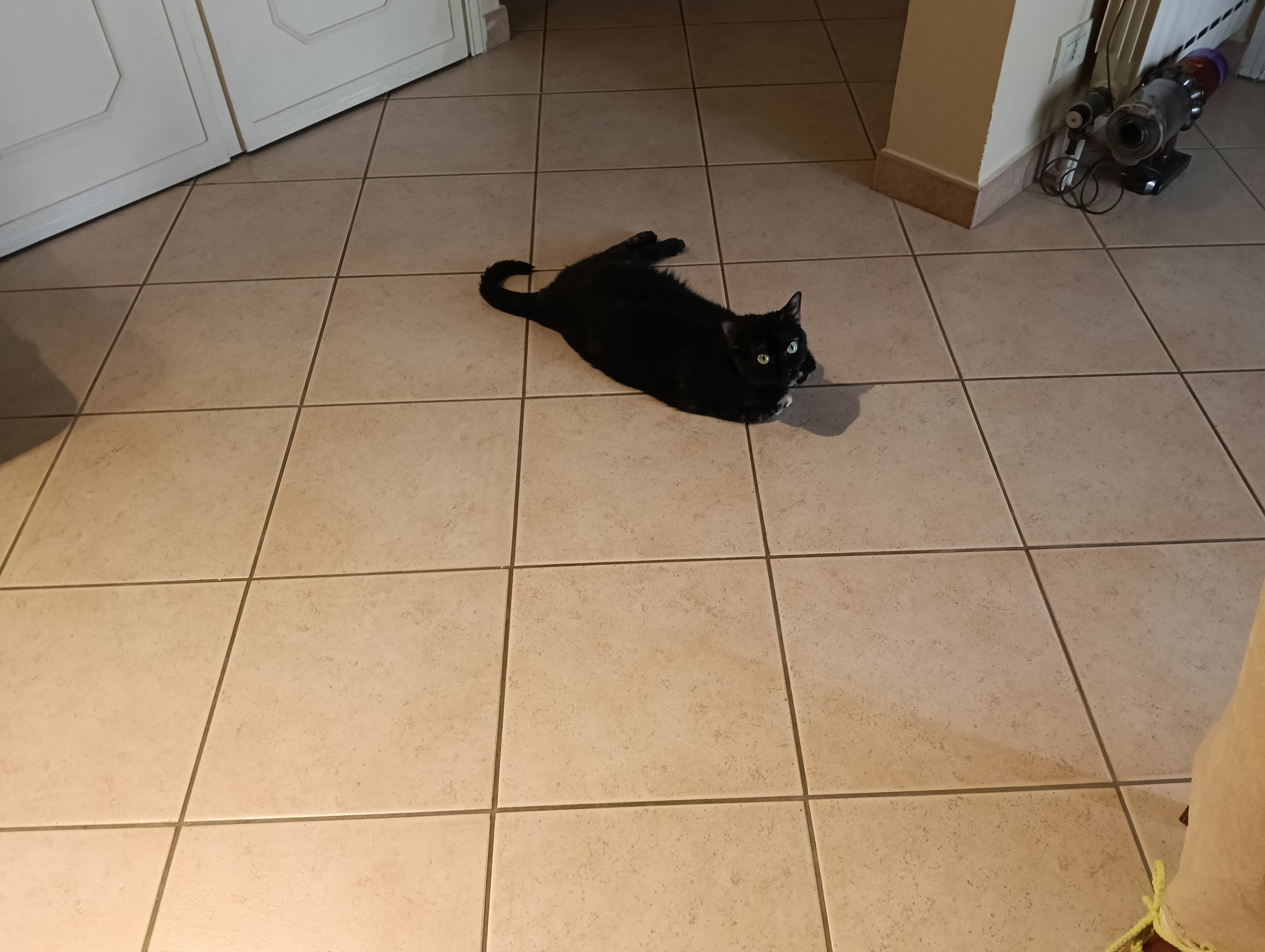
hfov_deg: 65.2
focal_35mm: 27
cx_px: 632
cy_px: 476
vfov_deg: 51.5
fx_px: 988
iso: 400
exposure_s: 1/33.3
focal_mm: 3.98
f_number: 1.8
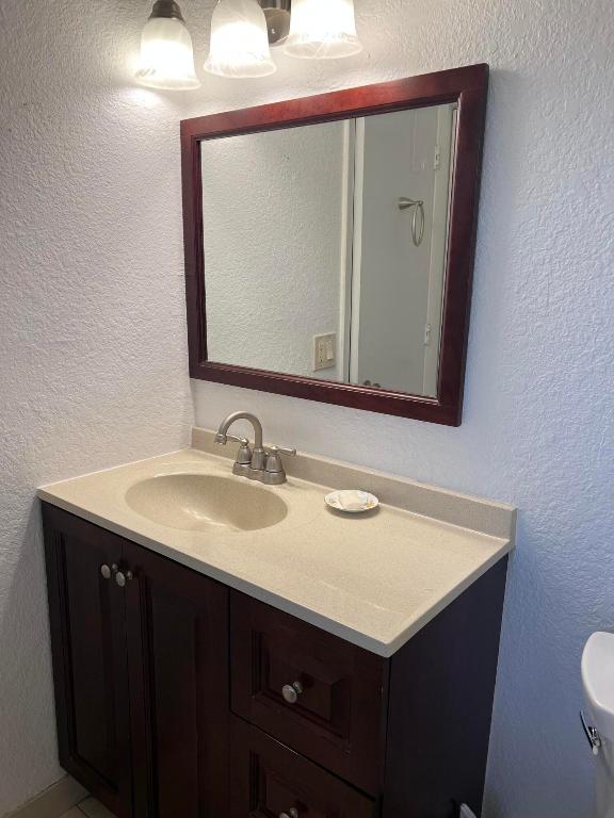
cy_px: 409
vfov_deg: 67.3
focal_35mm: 26
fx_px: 615
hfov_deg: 53.1
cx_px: 307
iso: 64
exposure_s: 1/120
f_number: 1.5
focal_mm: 5.7
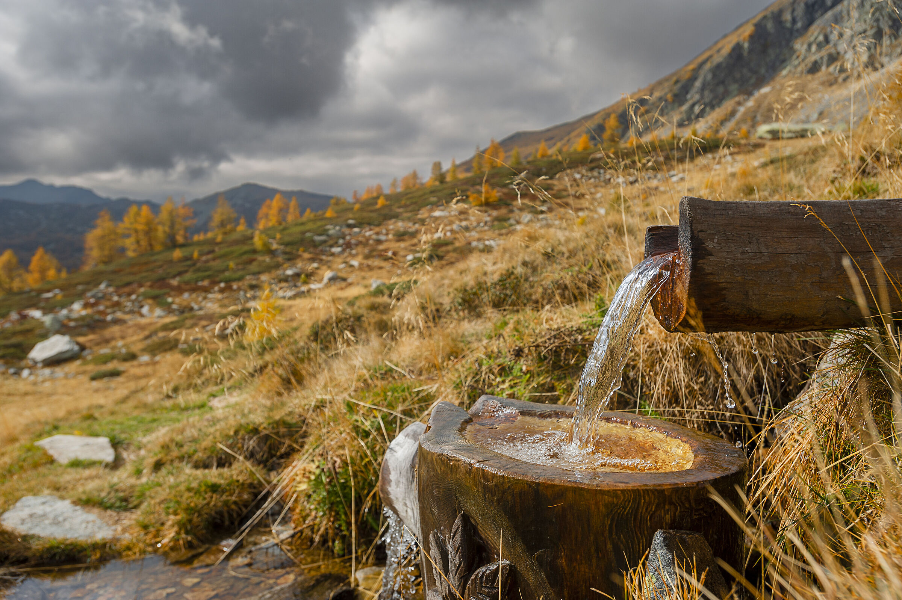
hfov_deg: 62.0
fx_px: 751
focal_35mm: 30
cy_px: 300
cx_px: 451
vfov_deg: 43.6
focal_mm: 30
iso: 200
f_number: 8
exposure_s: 1/800
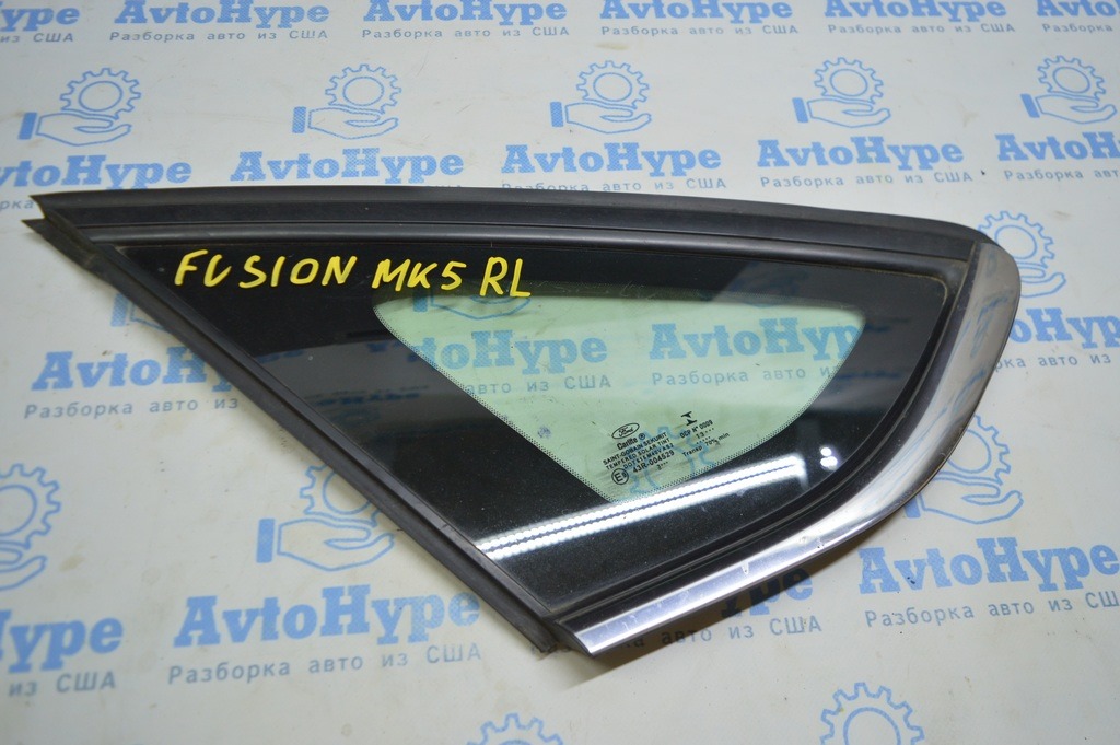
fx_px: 839
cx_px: 560
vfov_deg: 47.9
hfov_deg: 67.4
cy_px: 372
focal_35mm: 27
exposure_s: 1/80
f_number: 3.5
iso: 400
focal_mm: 18
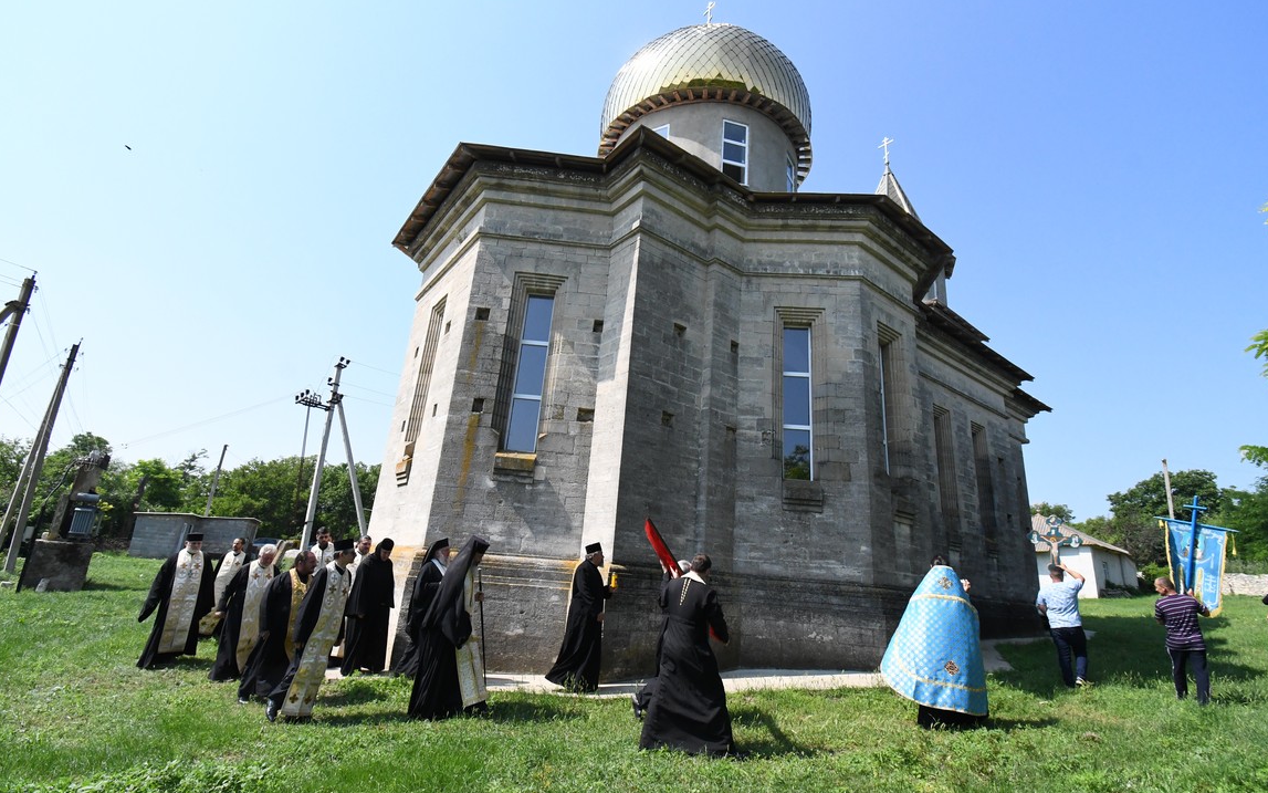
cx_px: 635
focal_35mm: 16
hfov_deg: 97.8
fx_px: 553
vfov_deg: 71.2
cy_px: 379
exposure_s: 1/4000
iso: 2000
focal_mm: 10
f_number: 7.1
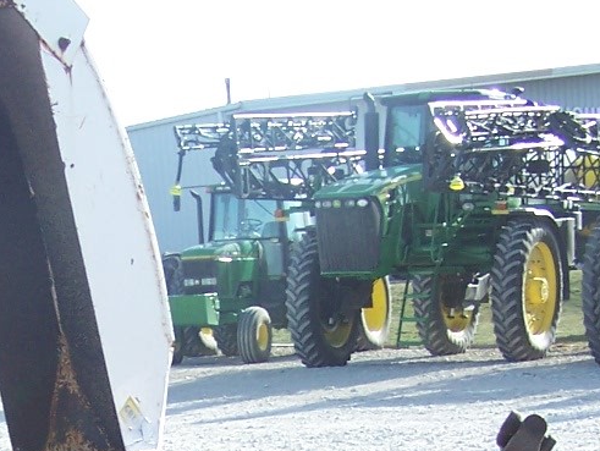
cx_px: 105
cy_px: 593
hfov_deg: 16.3
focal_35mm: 120
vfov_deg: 12.0
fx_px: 2081
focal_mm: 6.3
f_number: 2.8
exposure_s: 1/500
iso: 80
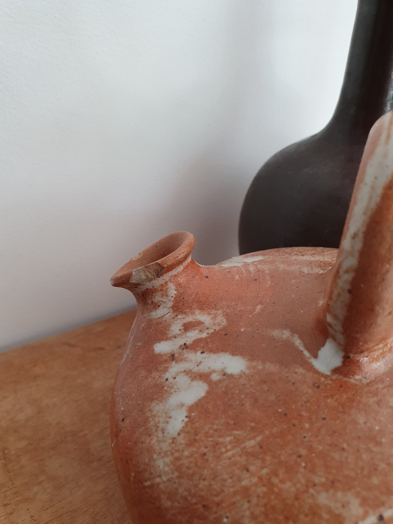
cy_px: 262
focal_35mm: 26
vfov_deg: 67.3
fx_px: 394
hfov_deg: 53.1
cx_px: 196
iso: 250
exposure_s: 1/100
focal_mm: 4.32
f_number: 2.4
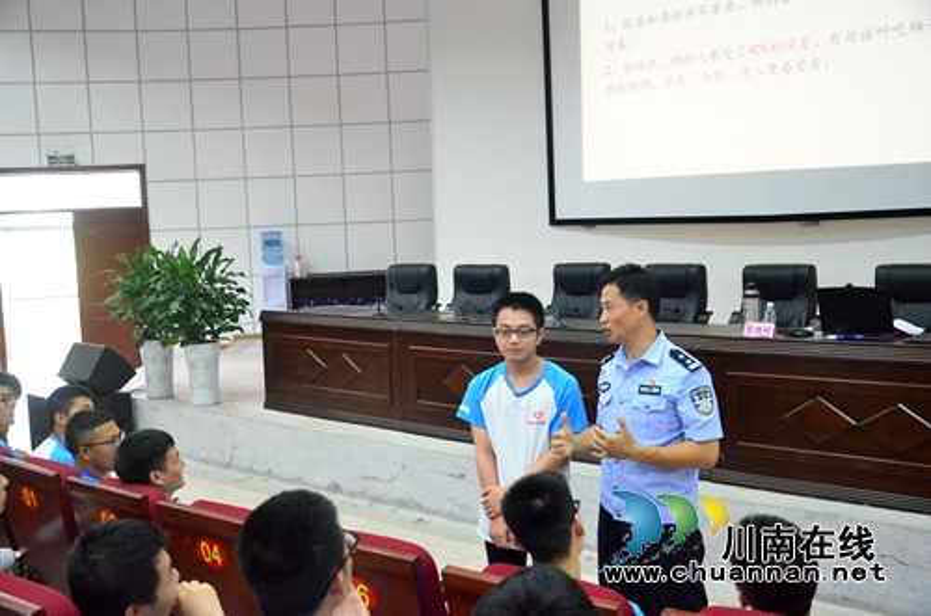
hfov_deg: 49.6
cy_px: 308
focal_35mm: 39
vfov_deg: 34.1
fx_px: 1006
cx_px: 466
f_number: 4
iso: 6400
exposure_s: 1/125
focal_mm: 26
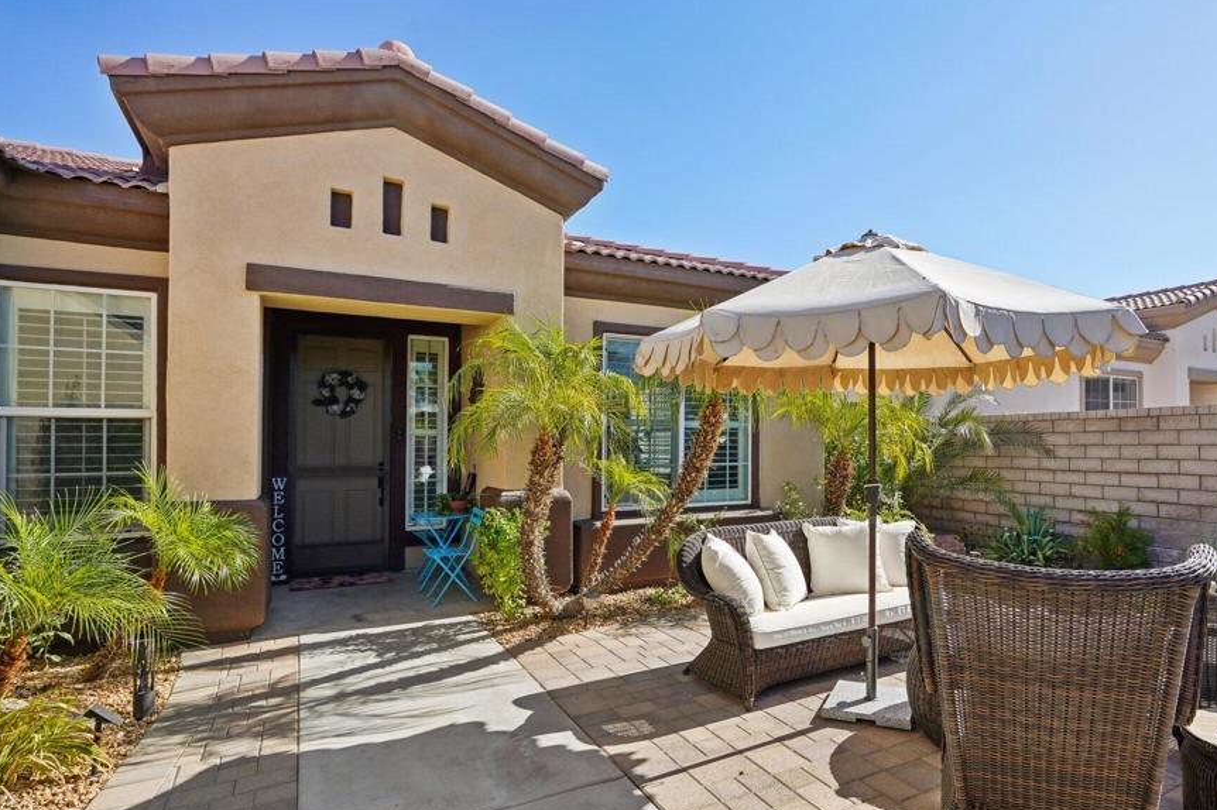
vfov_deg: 64.3
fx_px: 642
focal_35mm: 19
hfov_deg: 86.1
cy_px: 450
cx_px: 716
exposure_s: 1/200
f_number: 8
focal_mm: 16
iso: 100
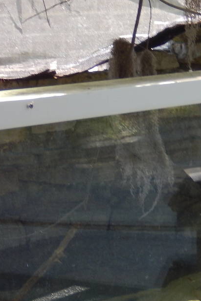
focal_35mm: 181
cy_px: 267
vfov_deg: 11.3
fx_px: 1515
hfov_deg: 7.6
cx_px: 153
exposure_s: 1/30
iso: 125
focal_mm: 12
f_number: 4.8
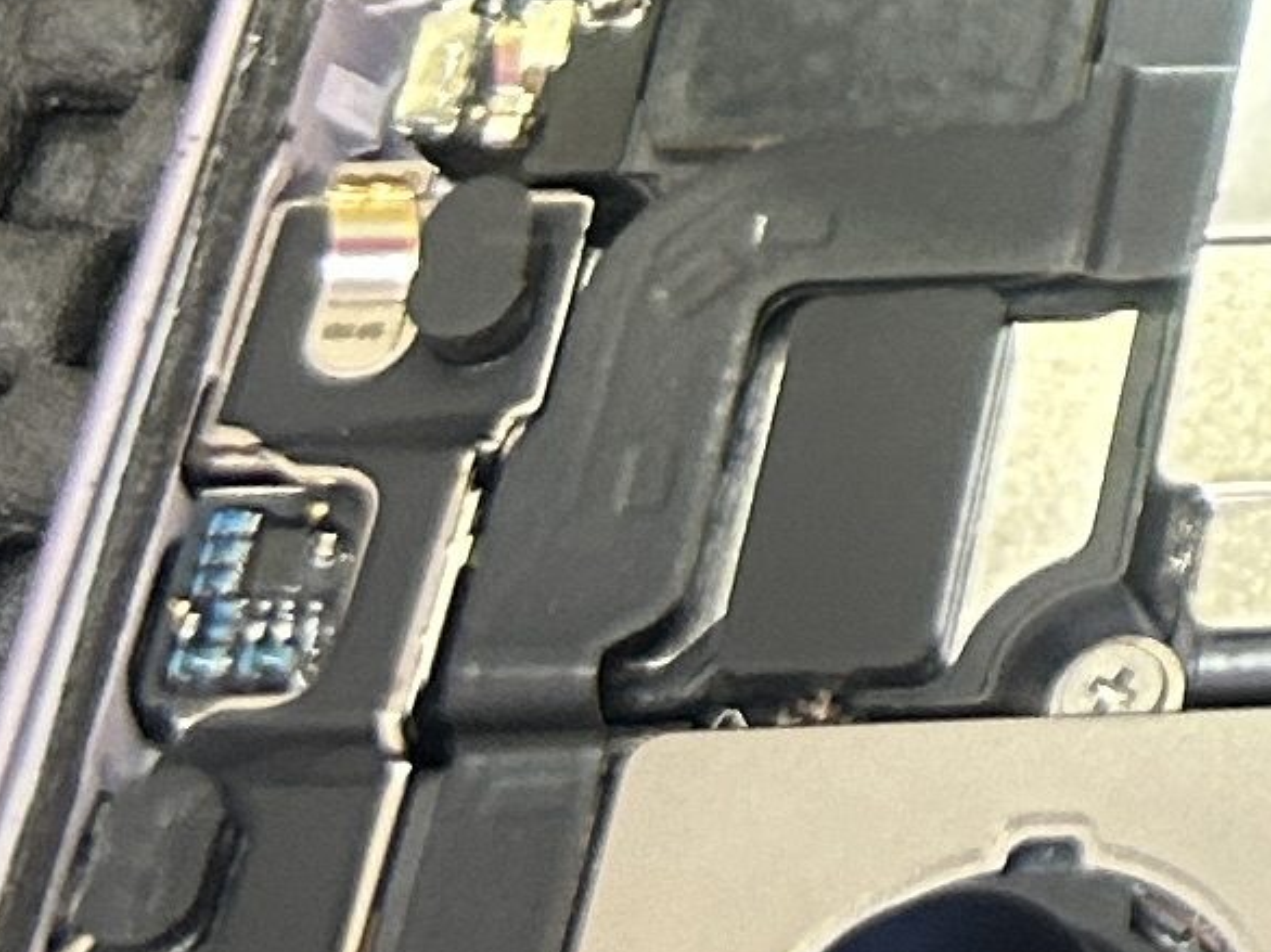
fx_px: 6570
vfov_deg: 8.0
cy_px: -837
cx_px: 3772
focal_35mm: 179
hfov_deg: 9.0
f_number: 1.5
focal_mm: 5.7
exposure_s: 1/60
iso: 200
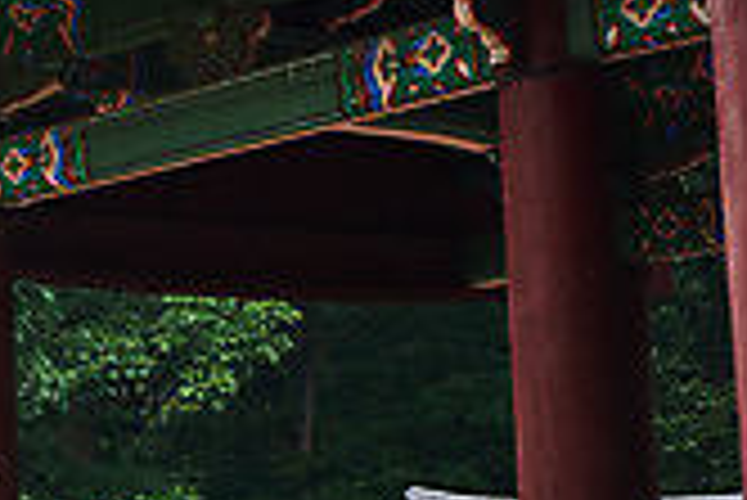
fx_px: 2845
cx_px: -578
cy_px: 378
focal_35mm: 137
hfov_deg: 13.5
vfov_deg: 10.0
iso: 400
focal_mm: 38
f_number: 3.5
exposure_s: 1/1250
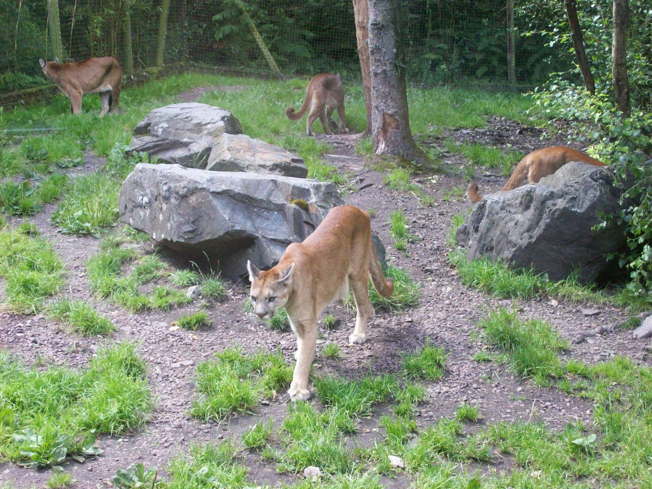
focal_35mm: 70
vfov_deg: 21.0
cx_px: 326
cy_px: 244
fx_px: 1318
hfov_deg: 27.8
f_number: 3.8
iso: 231
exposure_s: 1/194
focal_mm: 11.6
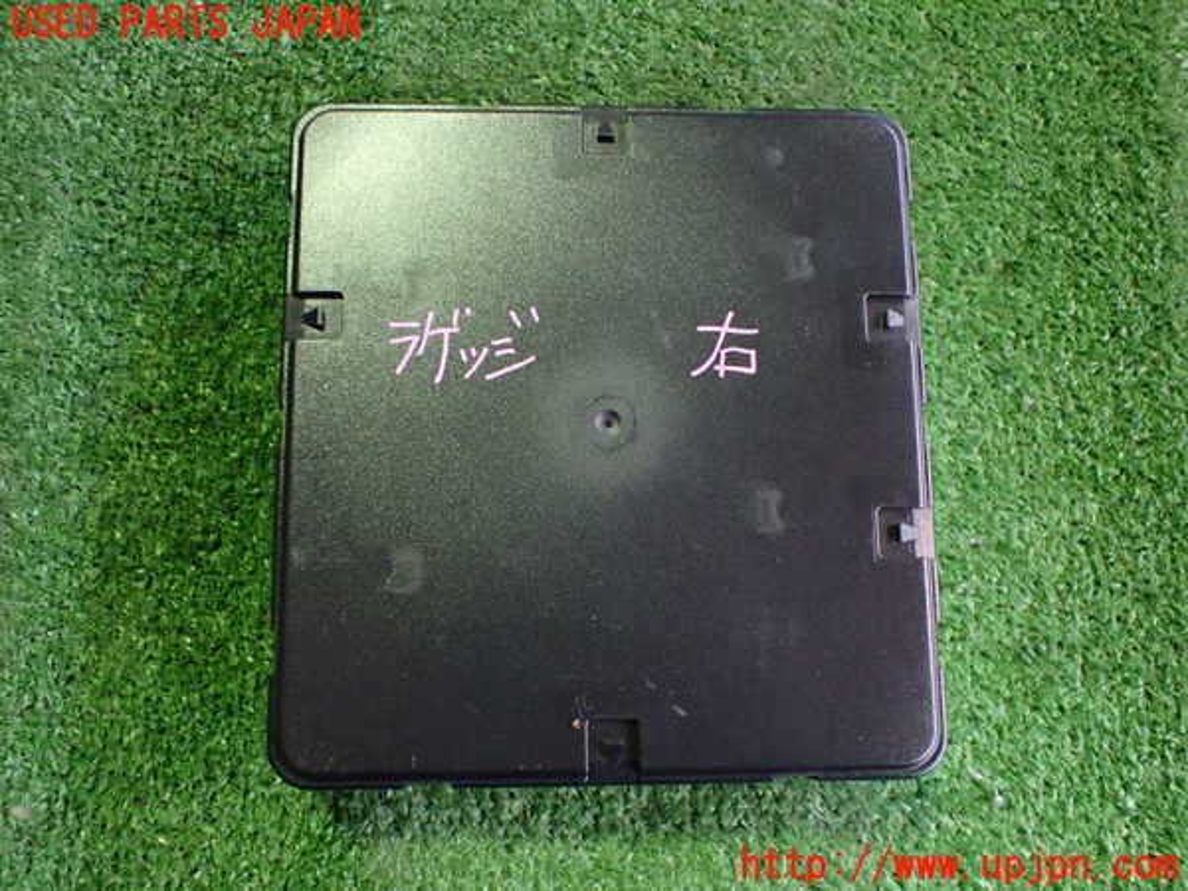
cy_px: 446
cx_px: 594
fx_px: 1030
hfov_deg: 60.0
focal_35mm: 30
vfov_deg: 46.8
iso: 800
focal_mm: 5.4
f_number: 2.3
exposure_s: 1/60
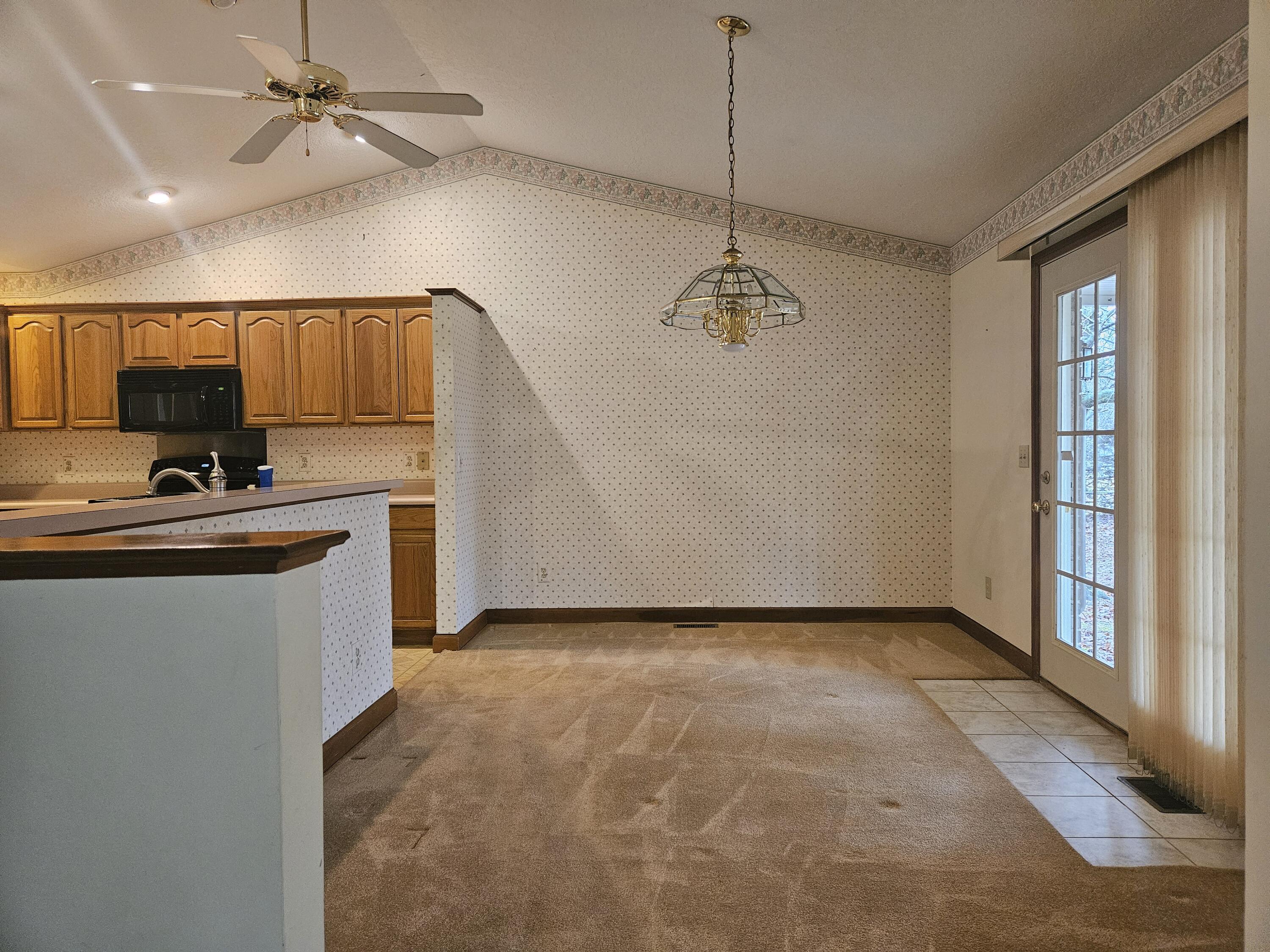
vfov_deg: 58.9
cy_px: 476
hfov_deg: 73.9
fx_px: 844
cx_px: 635
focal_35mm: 23
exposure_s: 1/120
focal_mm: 5.4
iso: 640
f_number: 1.8
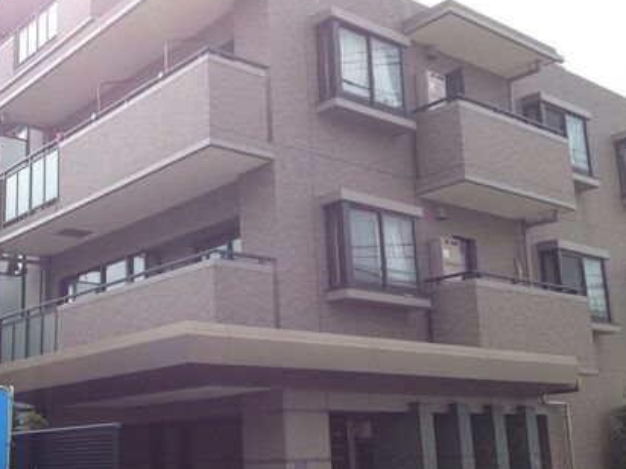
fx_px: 922
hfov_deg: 37.1
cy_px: 247
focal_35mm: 51
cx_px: 216
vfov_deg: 28.6
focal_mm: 4.28
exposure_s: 1/600
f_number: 2.4
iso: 50
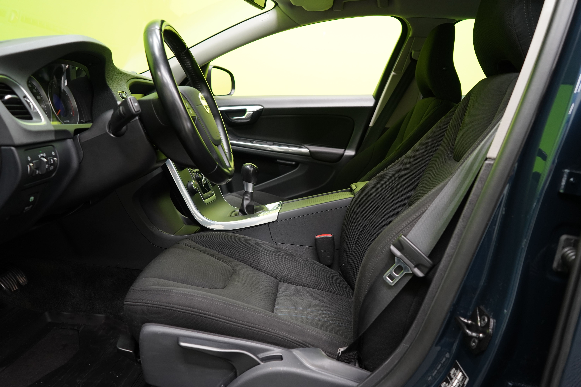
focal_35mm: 29
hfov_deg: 63.7
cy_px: 194
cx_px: 290
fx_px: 468
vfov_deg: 45.0
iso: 1250
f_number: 5
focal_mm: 29
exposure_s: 1/20
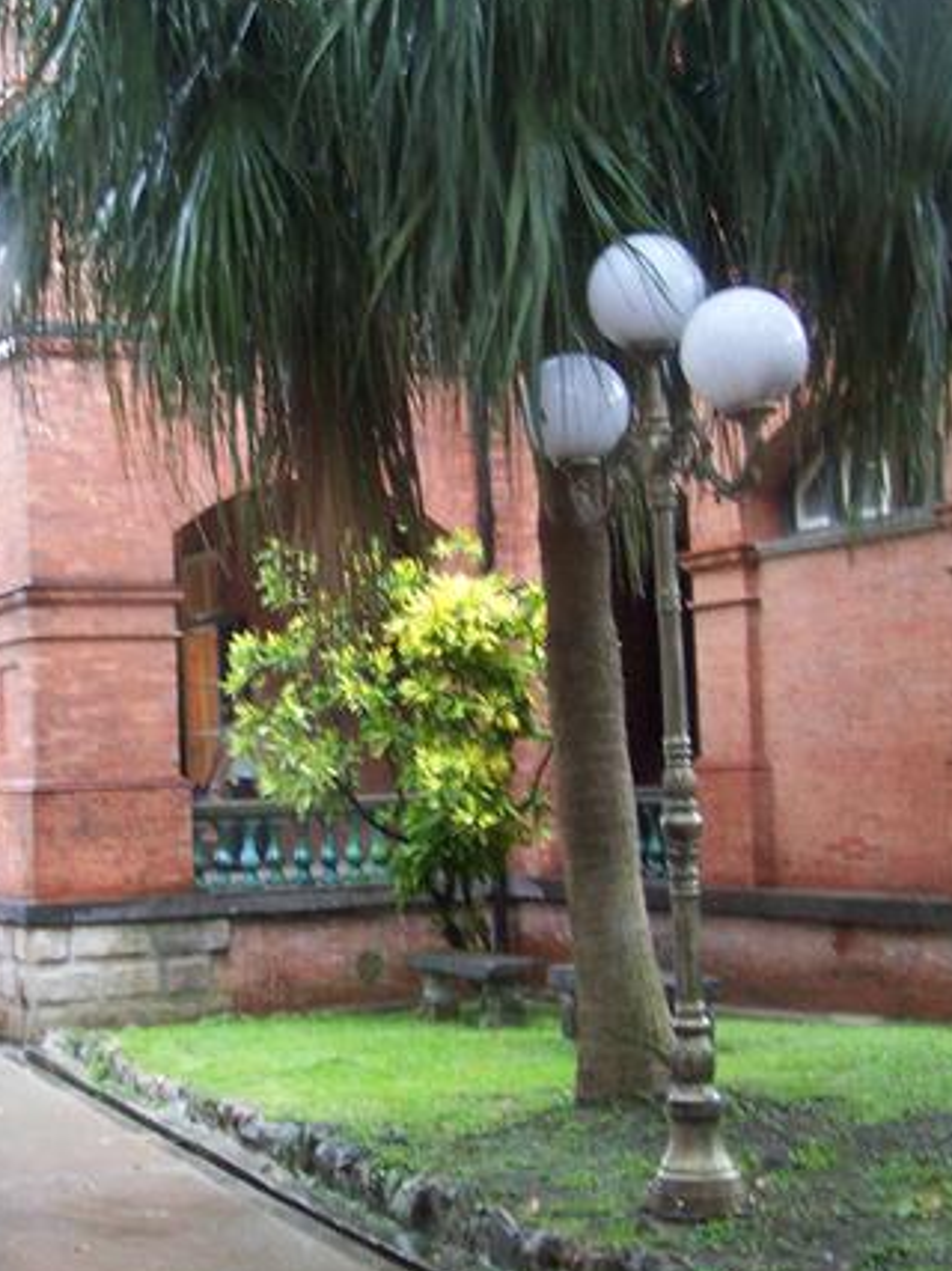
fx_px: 2091
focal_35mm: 57
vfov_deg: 33.8
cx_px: 170
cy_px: 694
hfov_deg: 25.1
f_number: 2.8
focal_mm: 6.3
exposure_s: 1/8
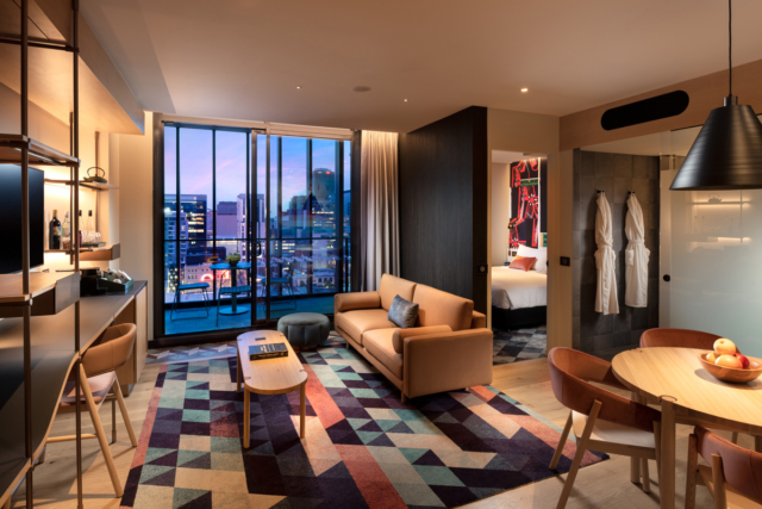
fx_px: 402
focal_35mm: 19
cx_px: 381
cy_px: 254
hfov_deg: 86.9
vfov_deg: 64.6
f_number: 11
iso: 160
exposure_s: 1
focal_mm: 19
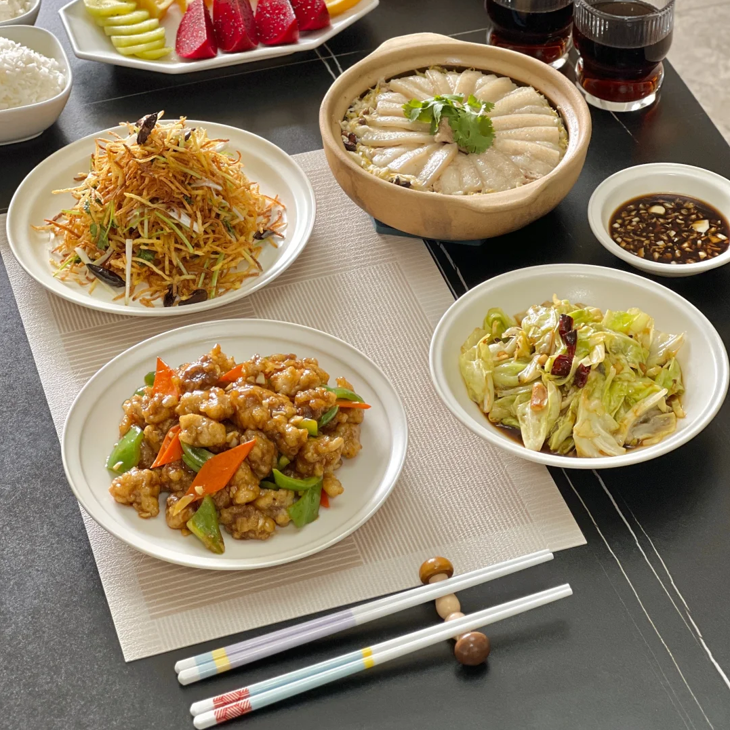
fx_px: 2171
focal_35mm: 91
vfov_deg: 19.0
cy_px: 260
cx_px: 365
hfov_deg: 19.1
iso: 160
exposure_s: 1/121
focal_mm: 9
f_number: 2.8
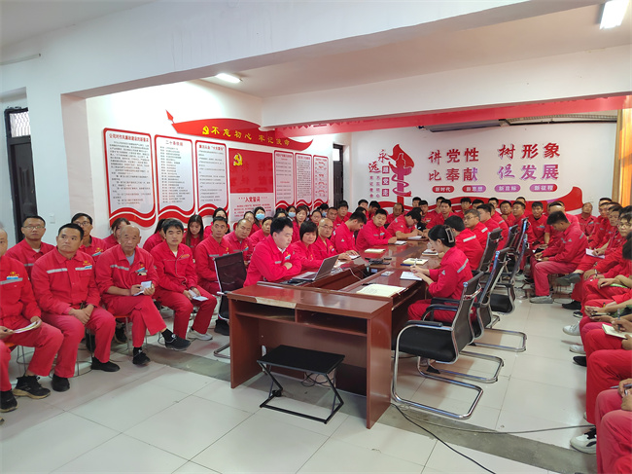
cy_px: 237
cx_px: 316
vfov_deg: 58.8
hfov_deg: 73.9
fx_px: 420
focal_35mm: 23
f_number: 1.9
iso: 2381
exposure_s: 1/50
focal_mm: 5.52
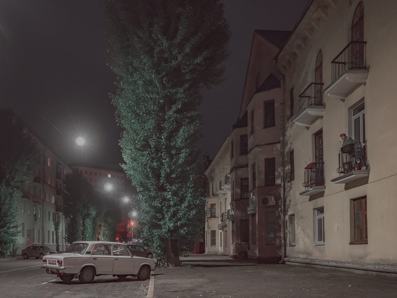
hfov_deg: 49.0
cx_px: 198
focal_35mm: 38
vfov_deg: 37.7
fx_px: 436
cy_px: 149
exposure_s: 1/15
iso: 1000
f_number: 2.8
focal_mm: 19
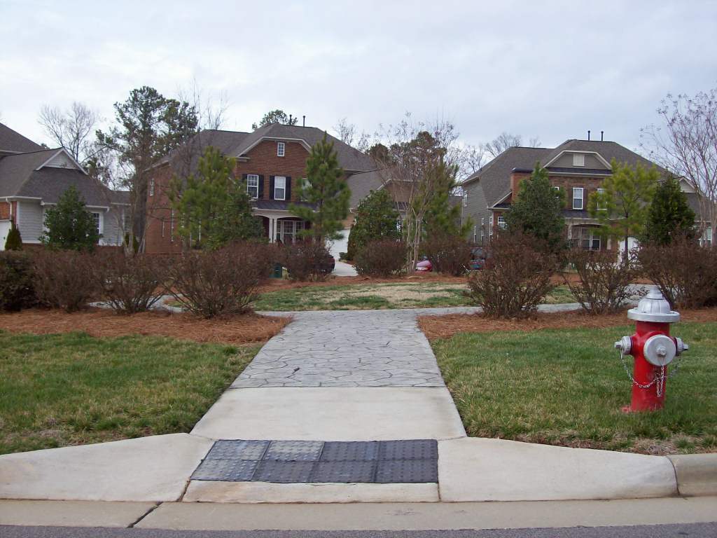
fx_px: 932
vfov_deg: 32.2
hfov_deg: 42.1
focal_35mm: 45
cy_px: 269
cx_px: 358
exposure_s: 1/515
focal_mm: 7.6
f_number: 3
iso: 80
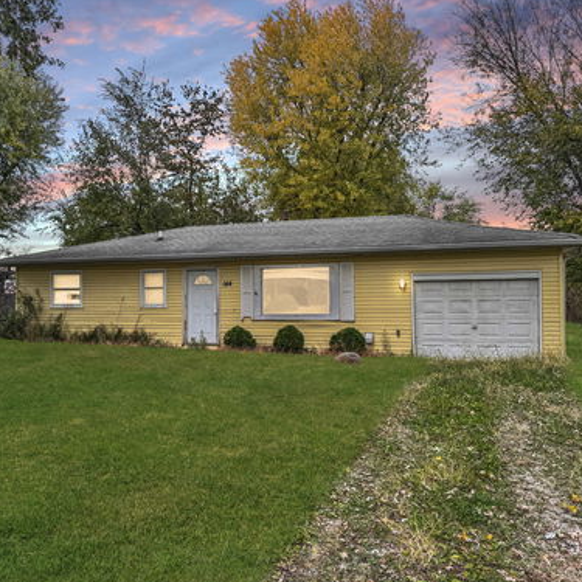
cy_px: 295
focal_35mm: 29
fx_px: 552
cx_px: 293
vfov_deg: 55.6
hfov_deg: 55.6
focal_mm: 6.76
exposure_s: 1/651
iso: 80
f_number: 1.78
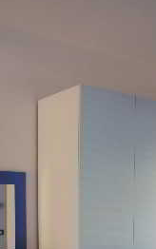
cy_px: 257
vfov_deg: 29.9
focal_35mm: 63
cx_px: 129
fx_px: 428
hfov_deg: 20.4
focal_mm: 18
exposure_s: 1/100
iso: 1000
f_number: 4
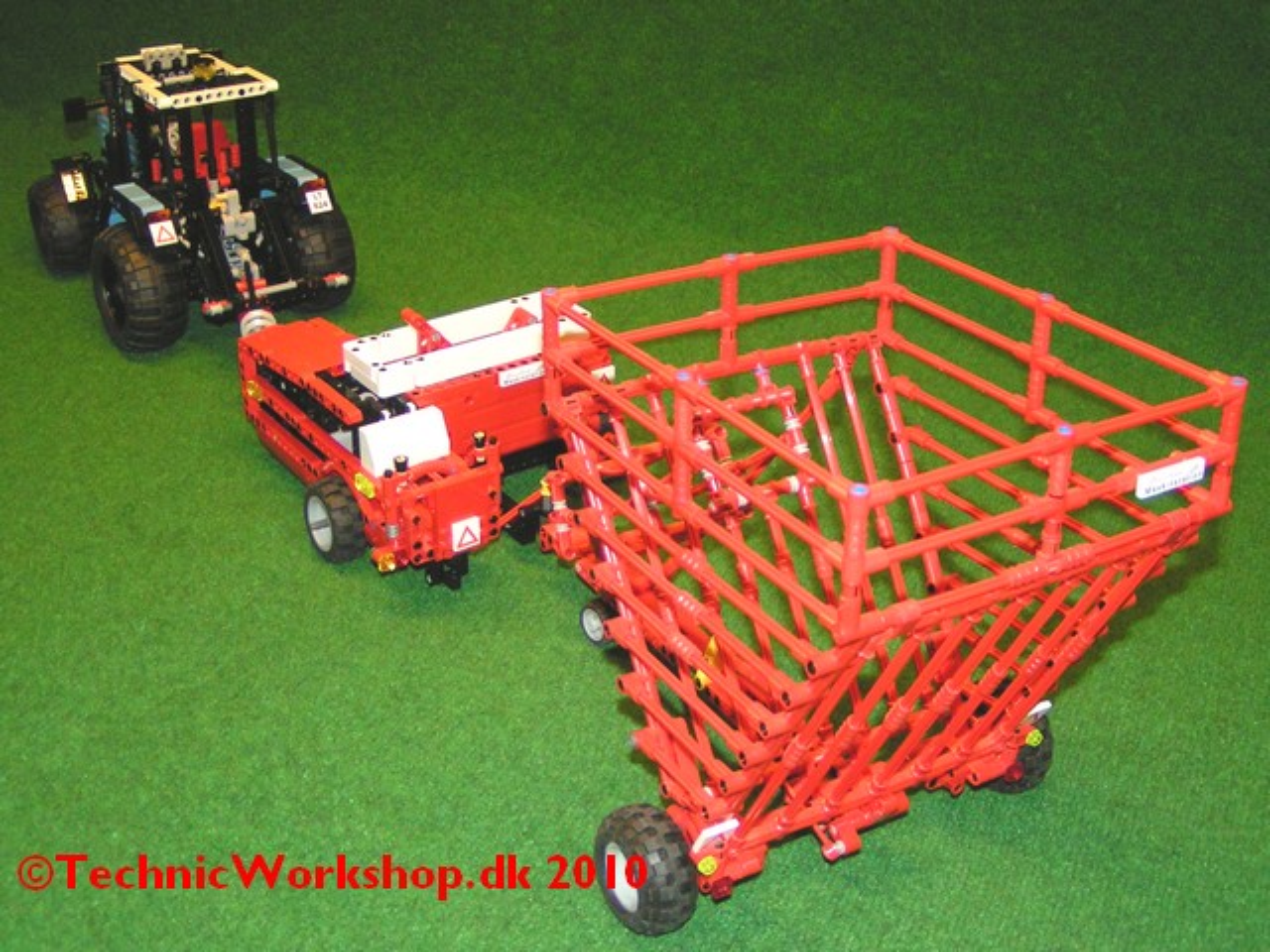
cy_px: 476
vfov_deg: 37.7
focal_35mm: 38
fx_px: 1394
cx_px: 635
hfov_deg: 49.0
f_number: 2.8
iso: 200
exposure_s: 1/40
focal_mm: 5.8
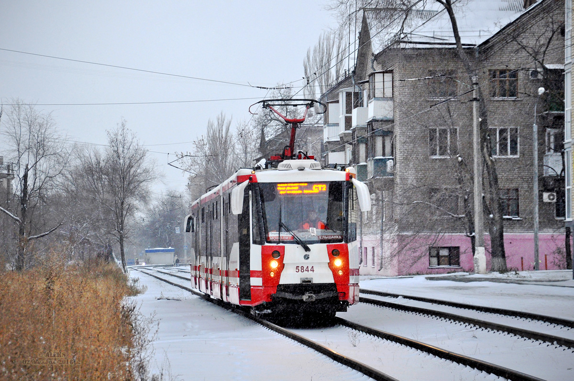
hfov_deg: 19.5
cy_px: 190
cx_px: 287
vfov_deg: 13.0
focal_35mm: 105
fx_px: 1672
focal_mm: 70
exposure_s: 1/125
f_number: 5.3
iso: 720
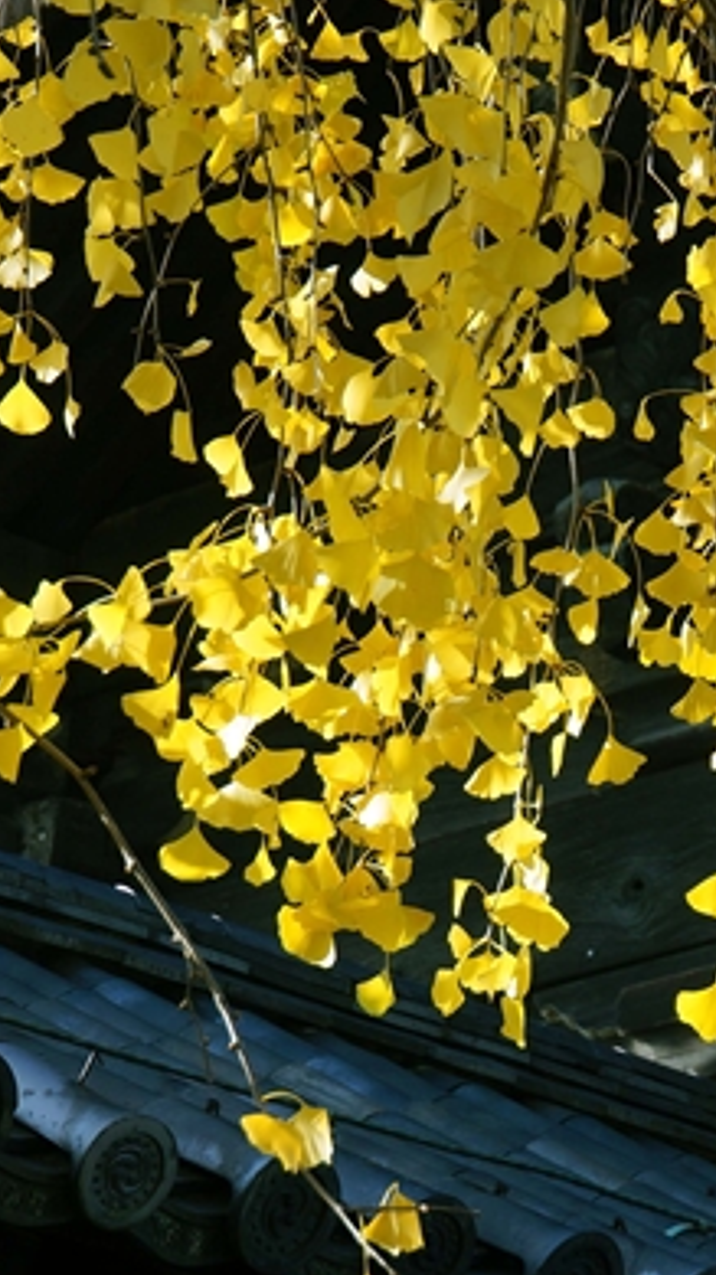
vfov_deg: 13.4
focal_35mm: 161
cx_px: 804
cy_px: 644
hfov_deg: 7.5
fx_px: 5424
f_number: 5.6
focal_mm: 49.8
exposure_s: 1/125
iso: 100
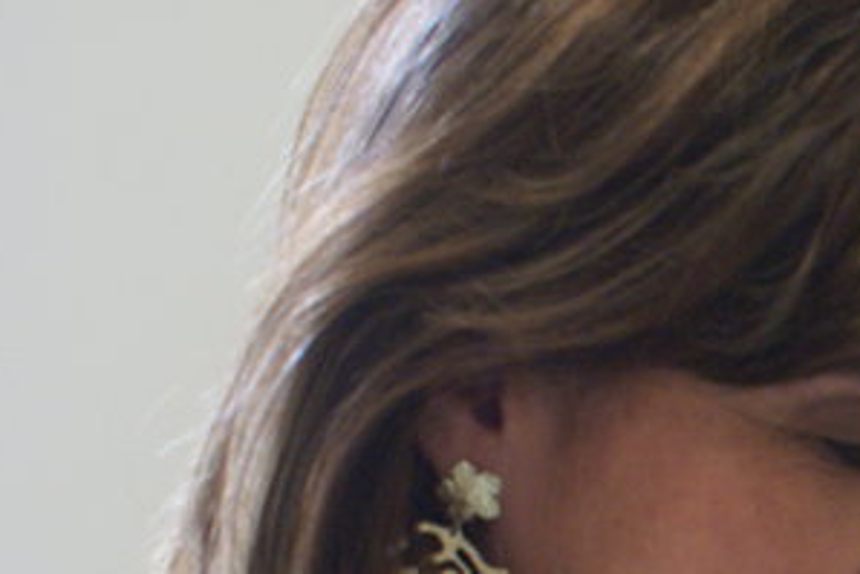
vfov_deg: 10.0
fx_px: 3203
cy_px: 777
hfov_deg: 14.0
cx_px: 1411
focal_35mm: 134
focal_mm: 26
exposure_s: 1/40
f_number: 4.5
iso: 400
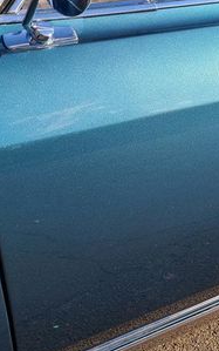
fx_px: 563
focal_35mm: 59
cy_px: 188
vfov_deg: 34.5
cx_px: 204
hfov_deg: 21.4
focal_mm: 5.4
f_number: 1.8
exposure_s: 1/1690
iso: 40
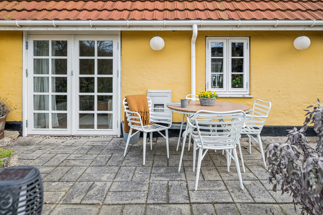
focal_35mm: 22
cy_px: 108
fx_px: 202
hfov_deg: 77.3
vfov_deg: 56.1
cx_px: 162
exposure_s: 1/100
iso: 200
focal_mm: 22.5
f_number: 6.3
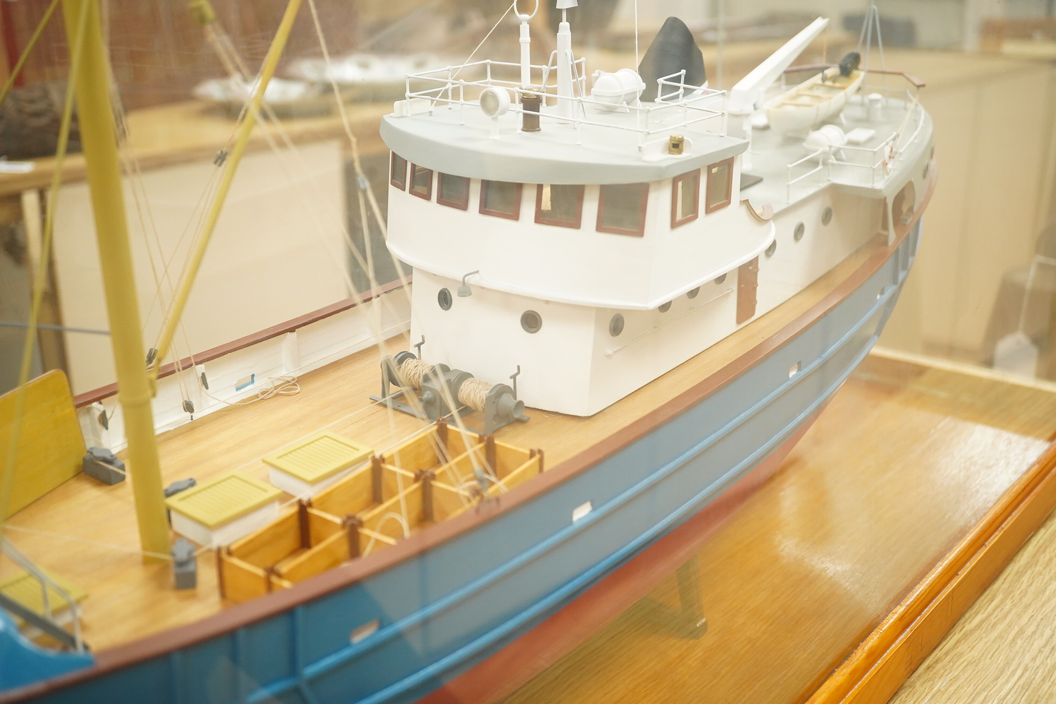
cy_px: 352
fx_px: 1320
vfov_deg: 29.9
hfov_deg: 43.6
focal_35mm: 45
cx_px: 528
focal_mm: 30
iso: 2000
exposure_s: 1/125
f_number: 6.3
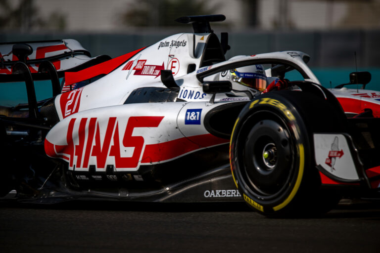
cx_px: 190
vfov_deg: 2.3
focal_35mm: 600
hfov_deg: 3.4
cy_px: 126
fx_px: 6333
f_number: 6.3
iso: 110
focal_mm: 600
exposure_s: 1/1250
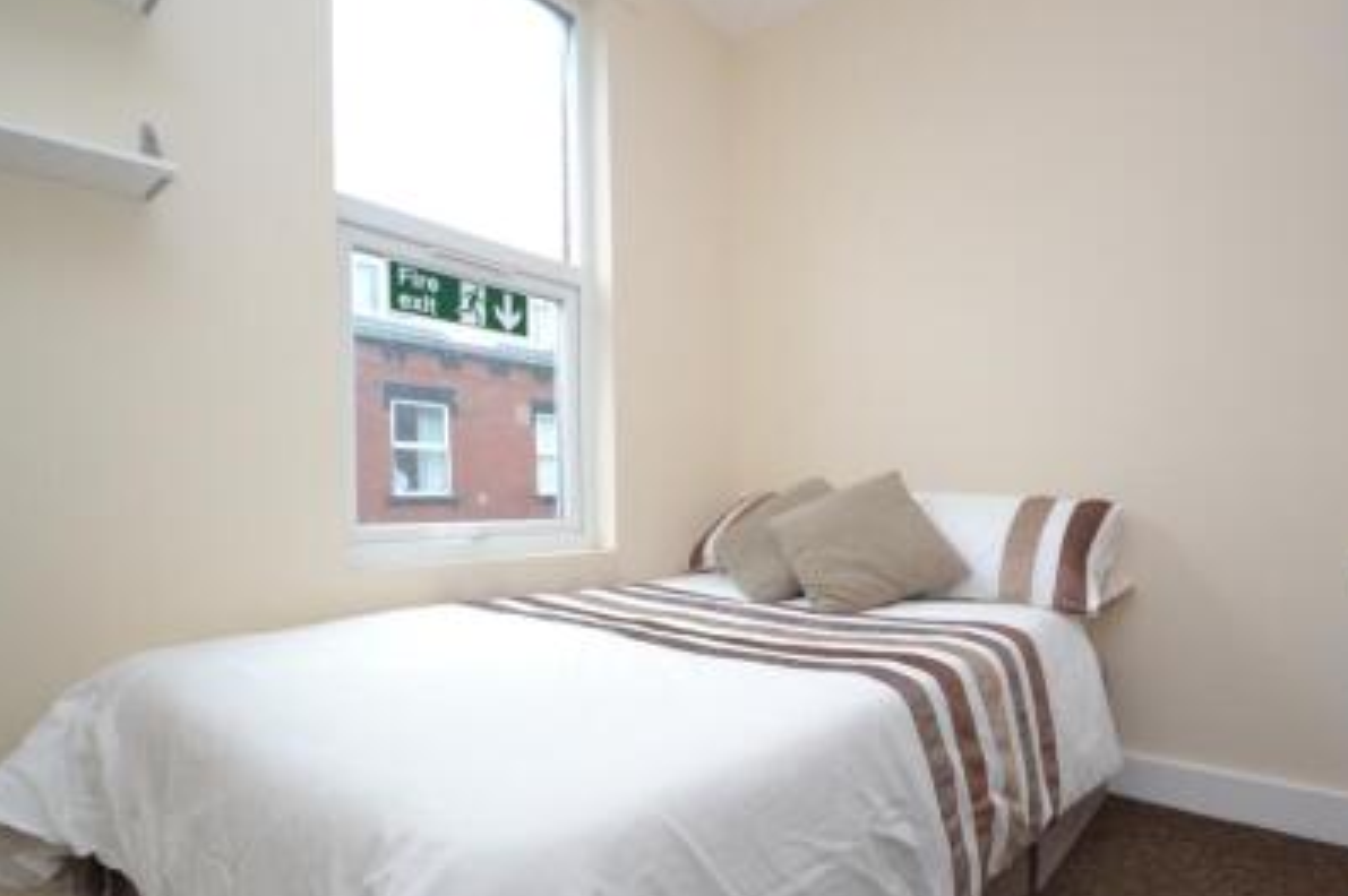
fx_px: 673
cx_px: 737
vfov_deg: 67.0
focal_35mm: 18
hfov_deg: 89.8
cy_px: 511
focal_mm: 10
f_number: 4.5
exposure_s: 1/80
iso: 400
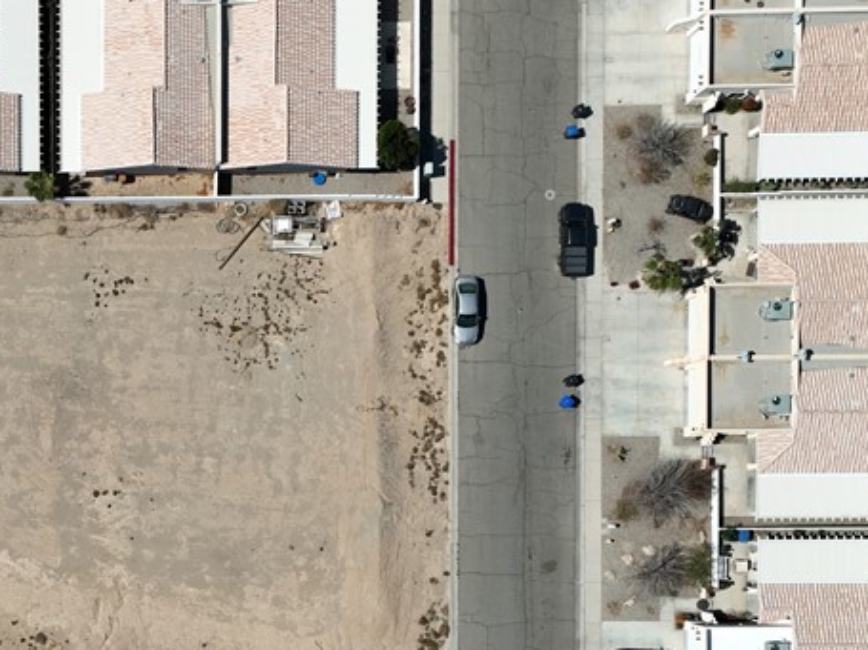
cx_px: 99
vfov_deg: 26.3
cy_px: 554
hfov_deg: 33.8
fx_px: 1354
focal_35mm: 54
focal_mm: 12.29
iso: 100
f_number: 2.8
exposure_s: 1/400
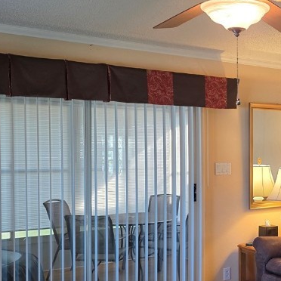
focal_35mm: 56
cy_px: 165
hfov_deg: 27.3
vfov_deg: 30.5
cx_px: 329
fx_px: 514
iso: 160
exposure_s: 1/120
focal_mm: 6.25
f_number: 1.7
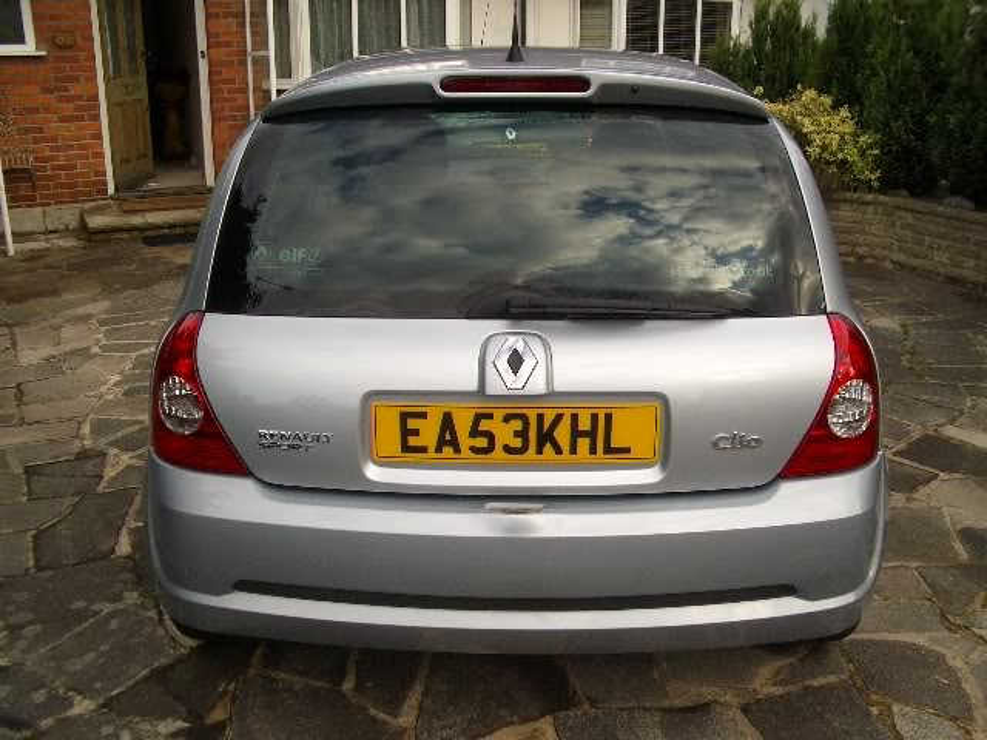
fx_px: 998
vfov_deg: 40.7
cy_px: 370
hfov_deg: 52.6
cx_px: 494
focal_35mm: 35
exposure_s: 1/125
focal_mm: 5.8
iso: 50
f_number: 4.3
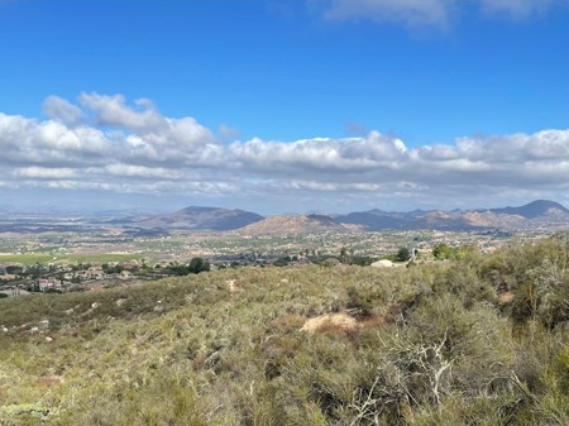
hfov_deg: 49.9
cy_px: 301
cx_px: 336
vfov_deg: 38.0
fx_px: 608
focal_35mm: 37
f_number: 1.6
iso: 32
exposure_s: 1/3040
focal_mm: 4.2
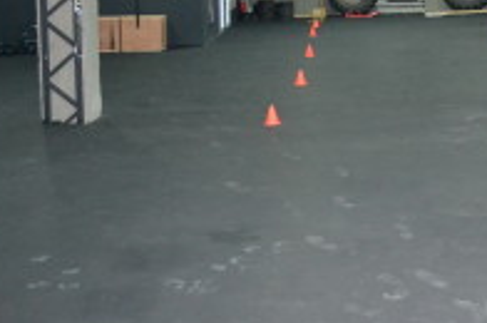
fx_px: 783
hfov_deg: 31.9
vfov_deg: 22.3
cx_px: 485
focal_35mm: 58
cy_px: -12
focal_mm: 18
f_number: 3.5
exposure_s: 1/60
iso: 2200
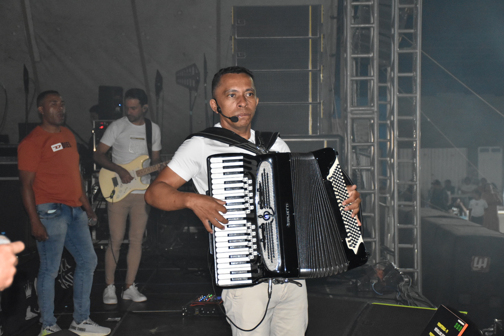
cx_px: 252
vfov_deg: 18.9
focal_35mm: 72
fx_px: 1008
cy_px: 168
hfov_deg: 28.1
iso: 3200
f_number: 4.5
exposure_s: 1/100
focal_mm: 48
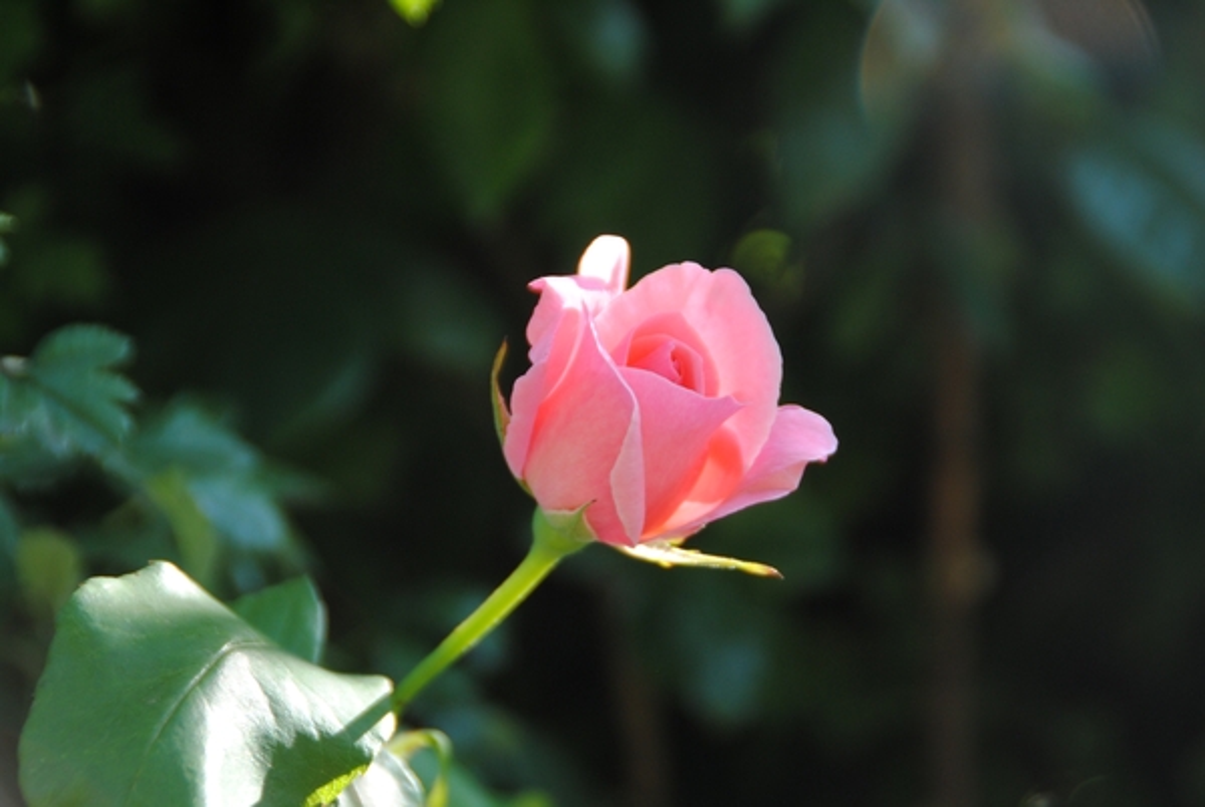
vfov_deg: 9.2
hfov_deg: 13.7
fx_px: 5028
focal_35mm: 150
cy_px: 404
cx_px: 602
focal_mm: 100
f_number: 5.6
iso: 250
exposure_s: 1/125
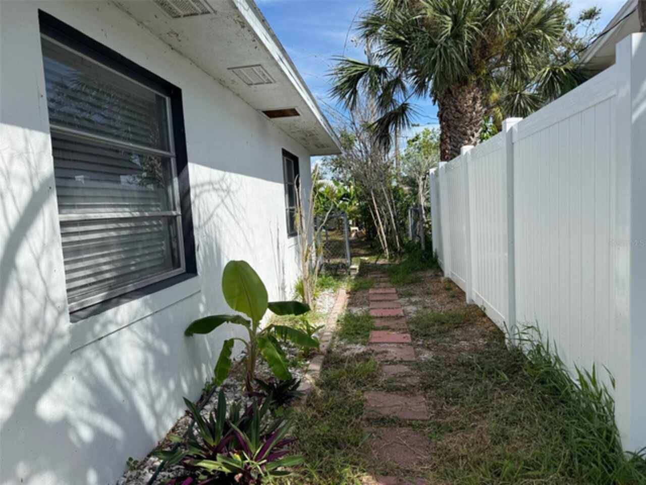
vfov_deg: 56.8
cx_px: 323
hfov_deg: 71.6
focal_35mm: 24
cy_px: 242
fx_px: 448
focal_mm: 6.76
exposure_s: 1/4405
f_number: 1.78
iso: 80
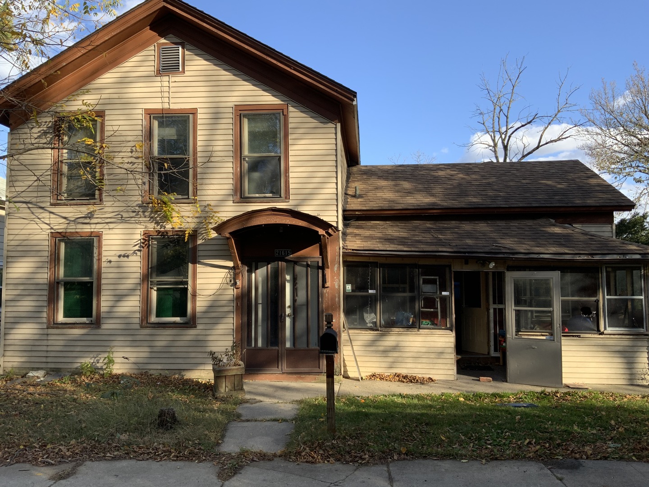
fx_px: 544
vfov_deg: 48.2
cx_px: 324
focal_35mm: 29
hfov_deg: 61.7
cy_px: 244
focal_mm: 3
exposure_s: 1/719
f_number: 1.8
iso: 16
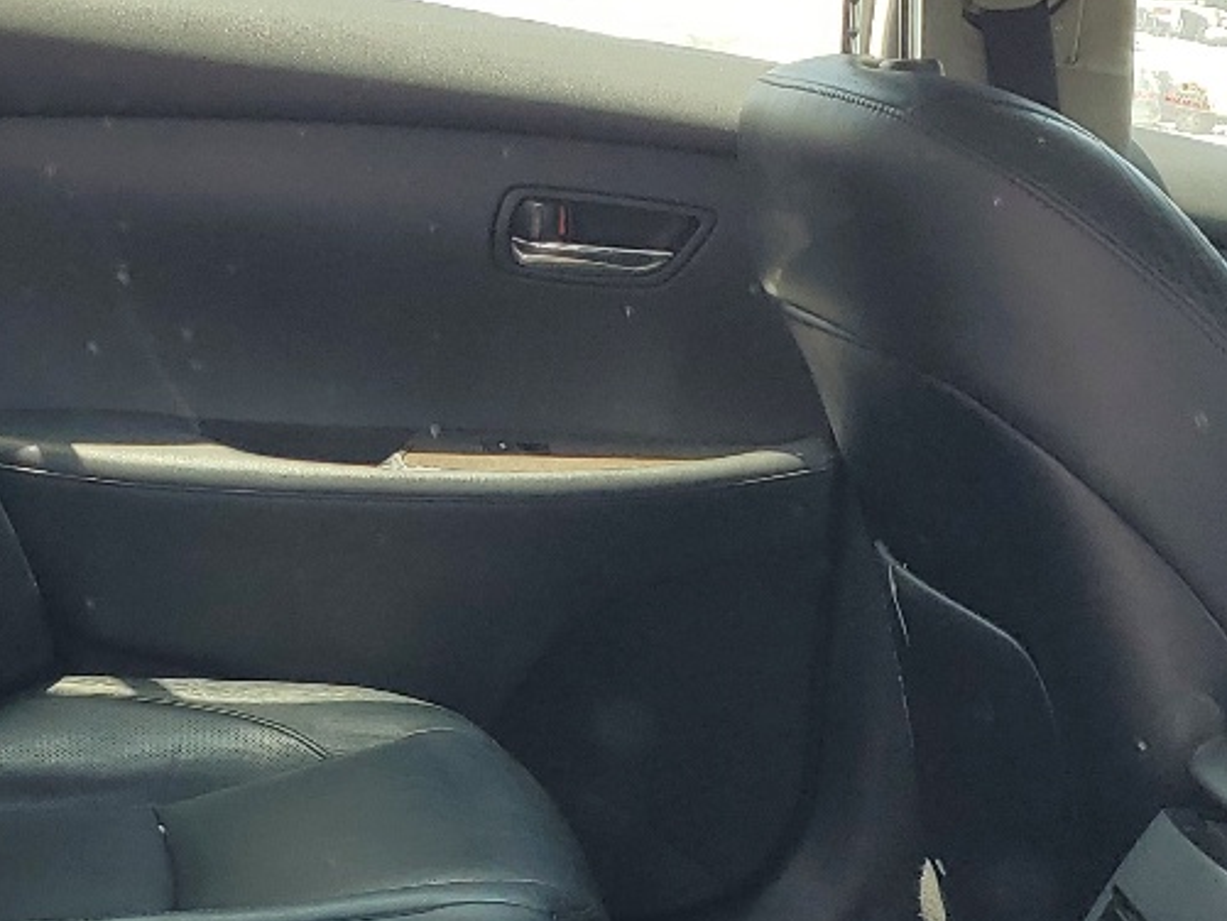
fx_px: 2943
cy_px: 644
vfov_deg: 17.7
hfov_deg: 23.3
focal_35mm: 83
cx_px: 328
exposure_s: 1/625
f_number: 1.5
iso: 50
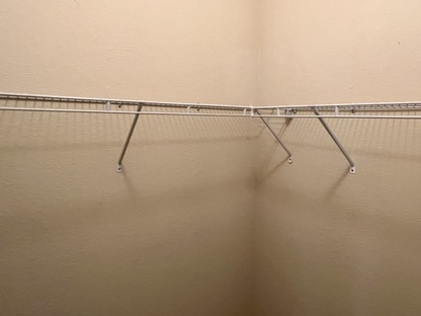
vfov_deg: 65.4
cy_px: 127
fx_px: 243
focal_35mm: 20
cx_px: 261
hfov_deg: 80.3
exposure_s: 1/60
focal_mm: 1.57
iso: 250
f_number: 1.8
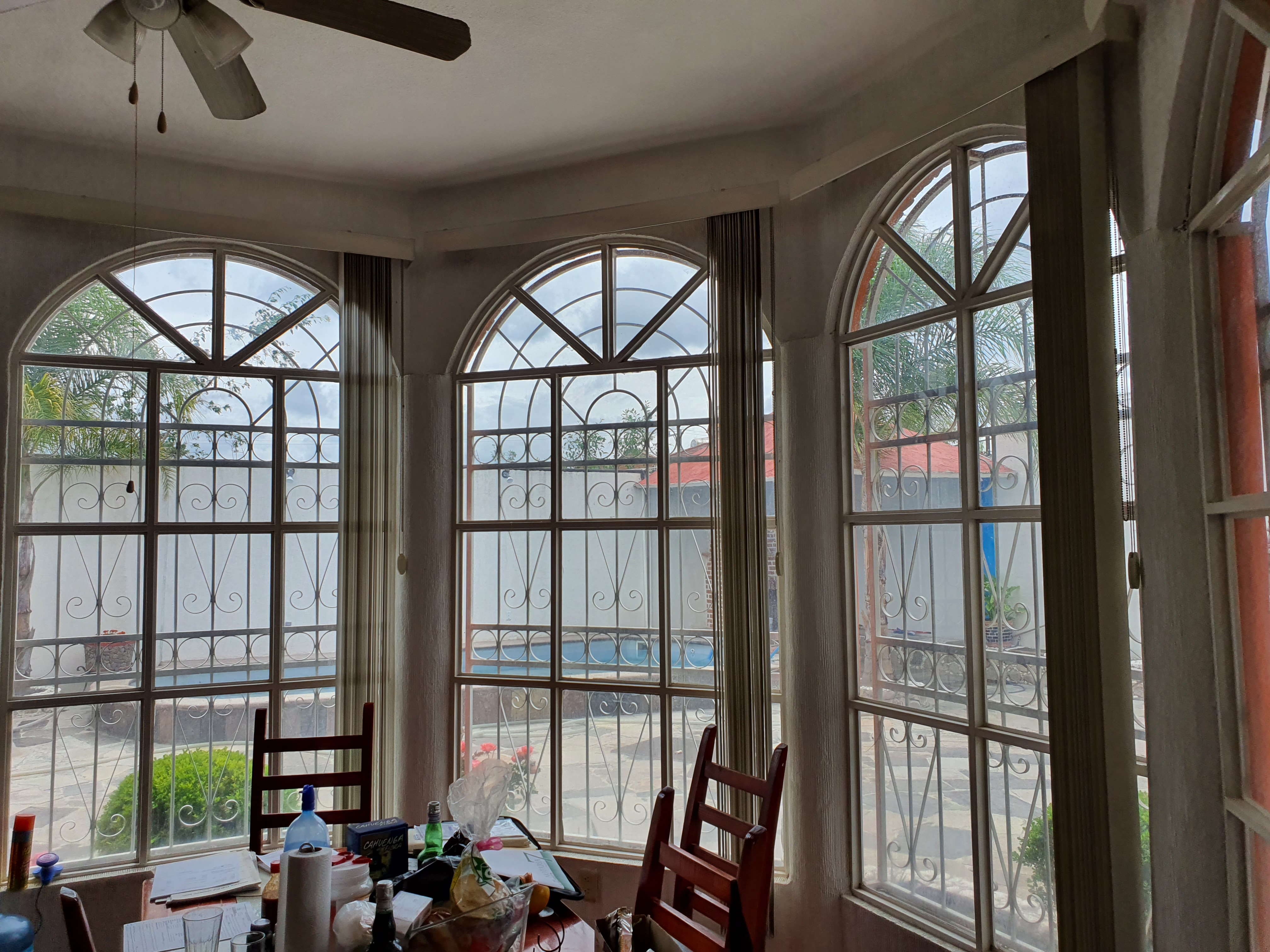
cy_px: 476
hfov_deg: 67.3
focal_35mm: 26
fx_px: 954
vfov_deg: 53.1
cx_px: 635
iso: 50
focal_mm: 4.3
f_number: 2.4
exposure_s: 1/564
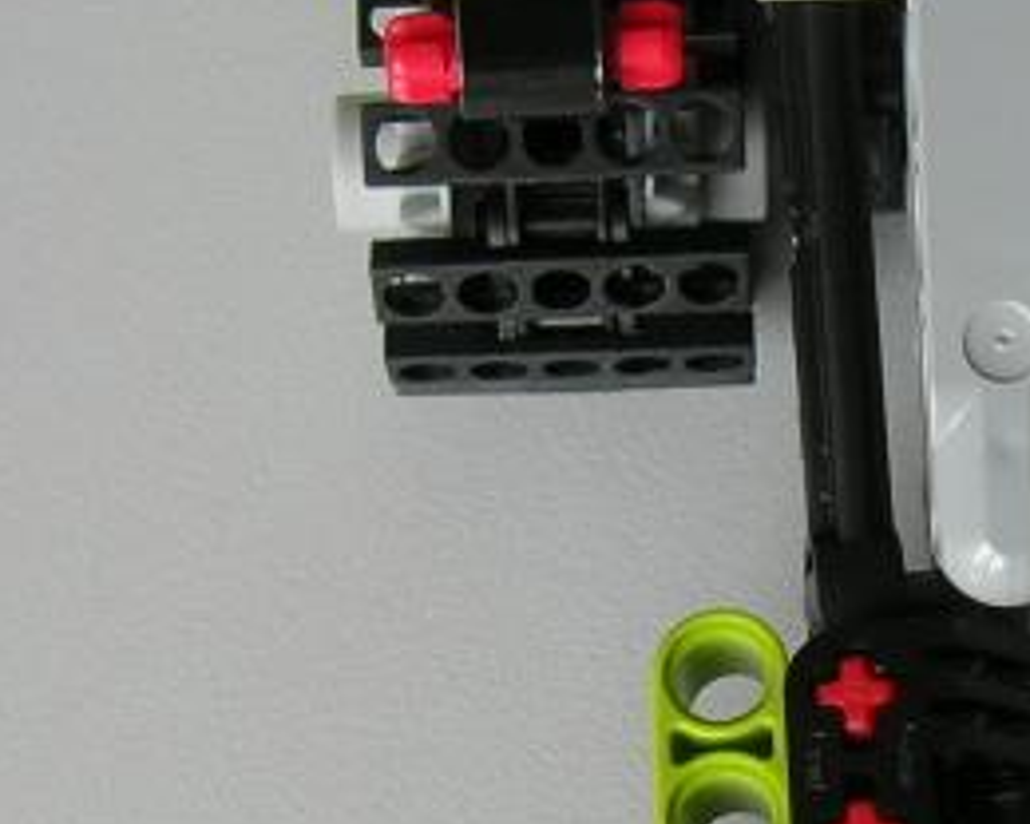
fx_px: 4451
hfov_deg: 13.0
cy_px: 776
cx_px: 1002
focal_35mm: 146
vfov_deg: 10.5
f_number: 2.8
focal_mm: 7.8
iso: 64
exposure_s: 1/40.1
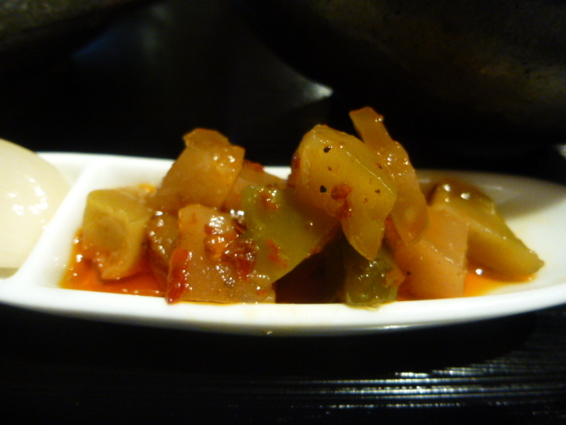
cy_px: 212
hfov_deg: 69.4
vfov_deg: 54.9
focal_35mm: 25
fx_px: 409
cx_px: 283
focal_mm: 4.5
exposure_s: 1/25
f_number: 3.1
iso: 800
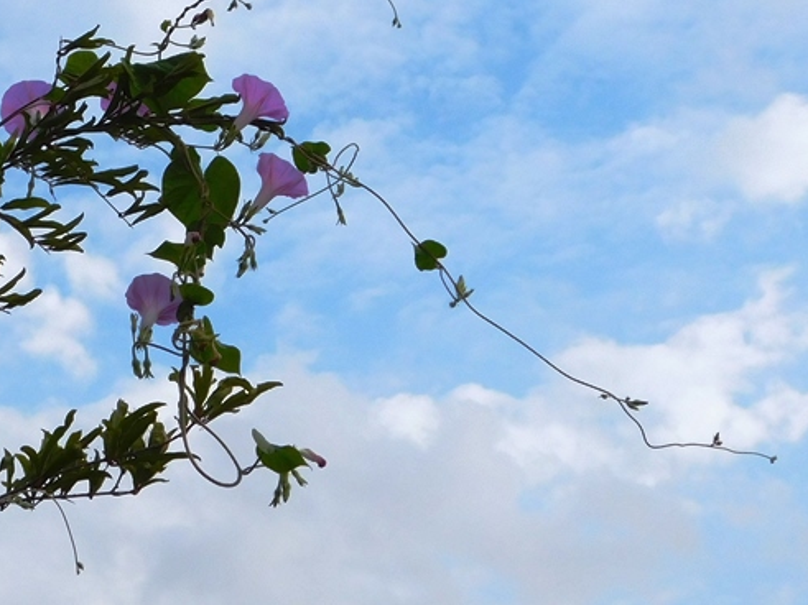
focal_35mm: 123
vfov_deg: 12.0
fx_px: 2870
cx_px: 127
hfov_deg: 15.9
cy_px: 148
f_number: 4
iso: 125
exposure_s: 1/800
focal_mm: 10.4
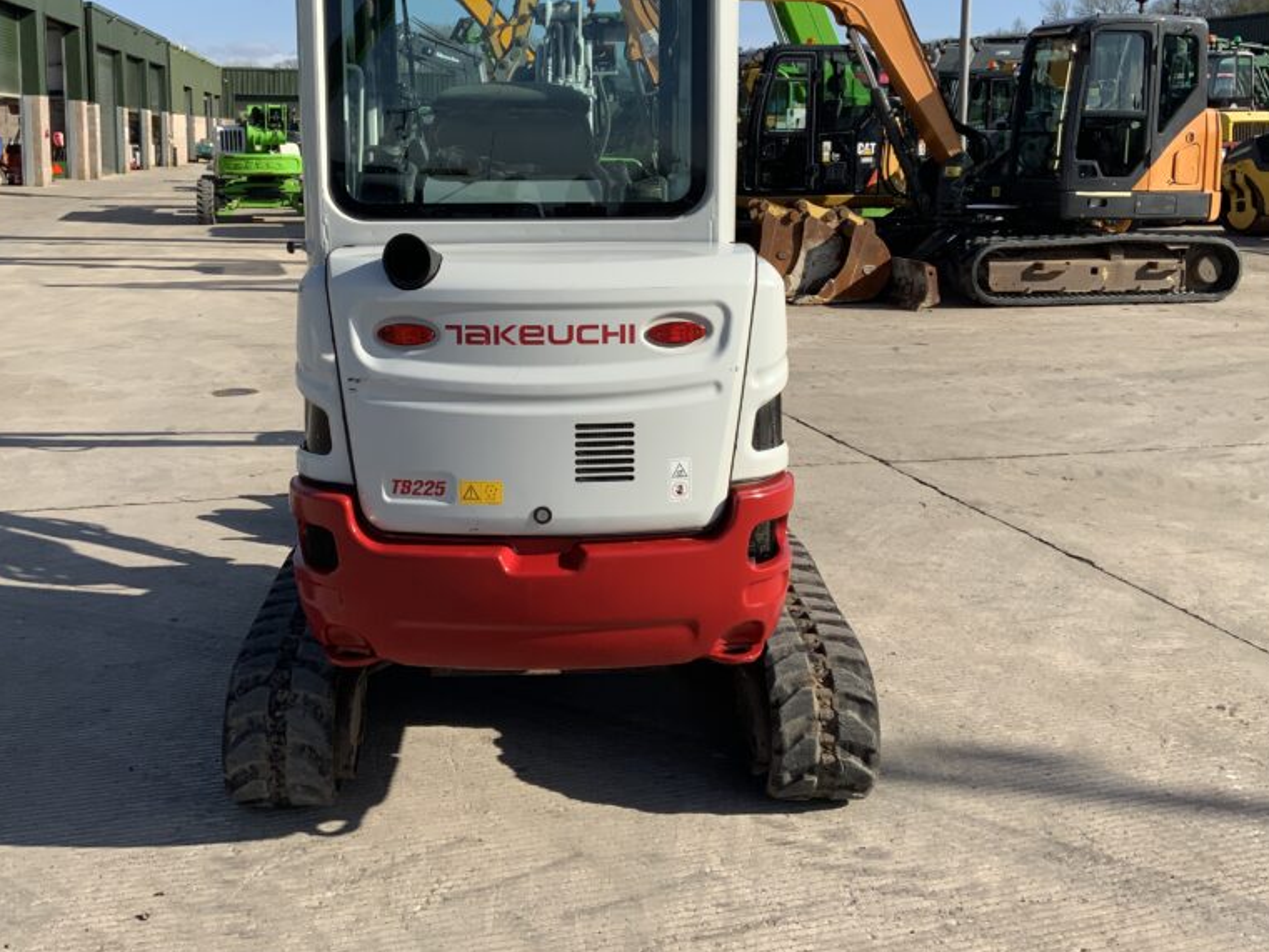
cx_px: 572
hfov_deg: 47.8
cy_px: 318
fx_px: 1430
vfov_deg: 36.5
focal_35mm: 39
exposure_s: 1/1912
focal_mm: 3
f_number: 1.8
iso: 16
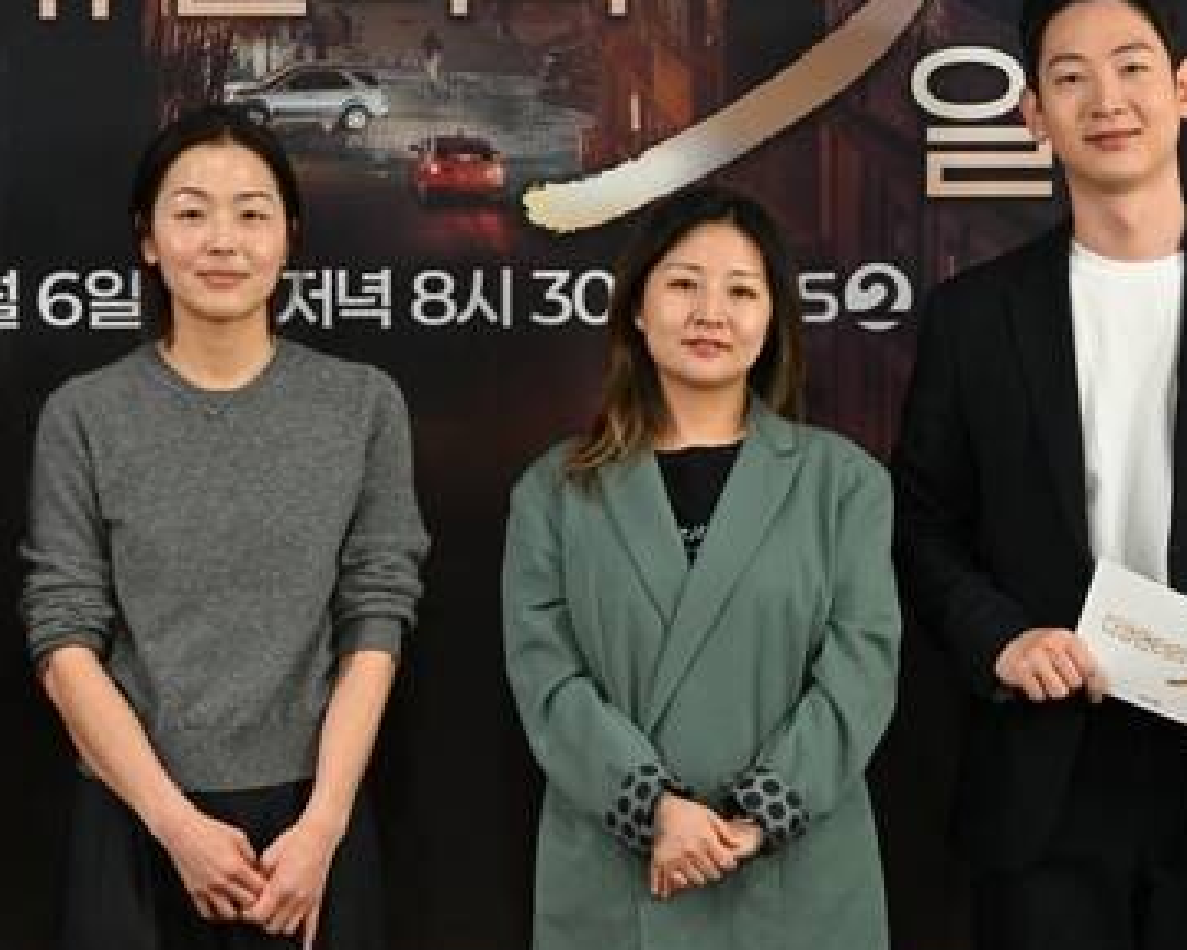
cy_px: 431
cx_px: 391
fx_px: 6079
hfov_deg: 11.1
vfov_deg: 8.9
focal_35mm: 173
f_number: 8
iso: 3200
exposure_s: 1/160
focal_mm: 104
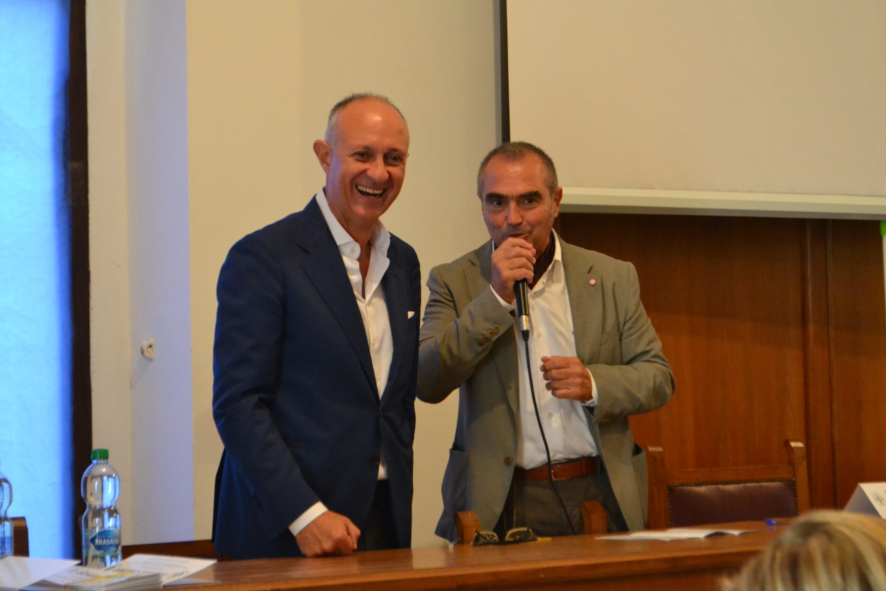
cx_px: 443
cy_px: 296
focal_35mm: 78
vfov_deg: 17.5
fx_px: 1920
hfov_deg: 26.0
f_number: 5.6
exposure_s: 1/80
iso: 3200
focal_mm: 52
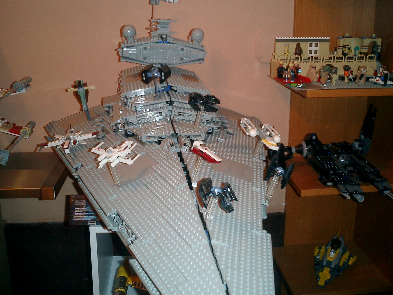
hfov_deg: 51.4
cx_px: 196
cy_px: 148
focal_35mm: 36
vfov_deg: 39.7
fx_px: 409
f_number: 3.2
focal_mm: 7.5
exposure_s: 1/30
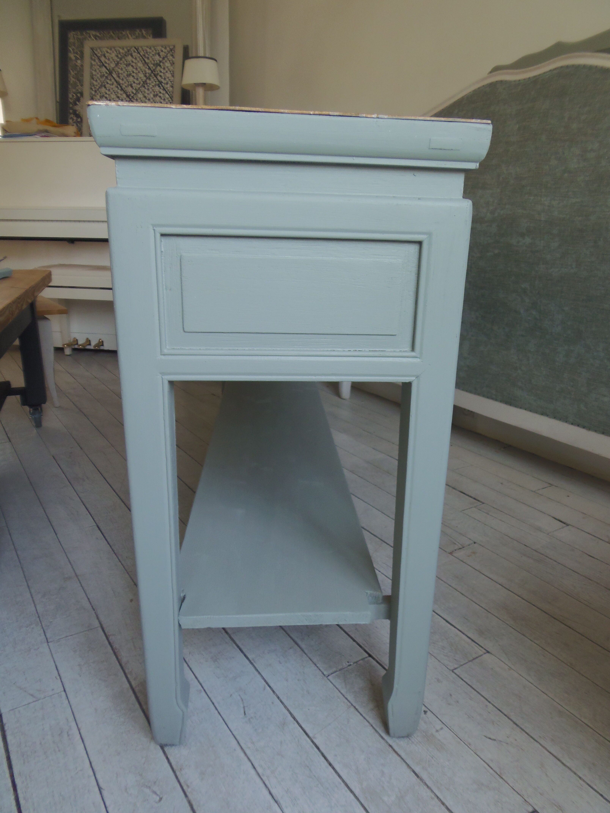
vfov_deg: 71.6
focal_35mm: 24
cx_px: 305
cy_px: 406
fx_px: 564
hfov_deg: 56.8
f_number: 2.9
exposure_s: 1/30
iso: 80
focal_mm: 4.3
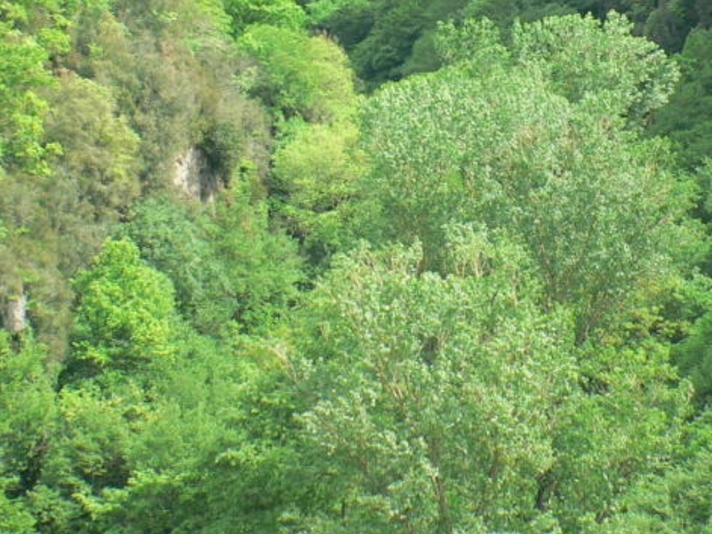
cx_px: 519
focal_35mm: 237
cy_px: -14
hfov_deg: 8.3
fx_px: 4873
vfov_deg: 6.2
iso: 80
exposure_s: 1/160
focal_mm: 18.1
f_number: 4
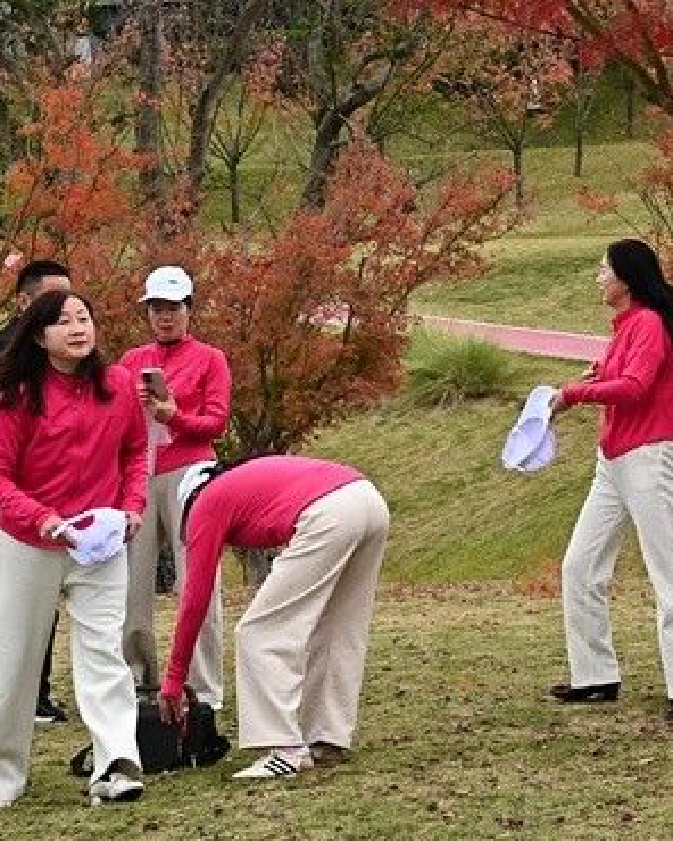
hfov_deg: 10.8
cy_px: 18
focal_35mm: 134
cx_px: 1198
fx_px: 3336
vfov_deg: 14.2
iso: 500
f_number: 8
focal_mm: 44
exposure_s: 1/200
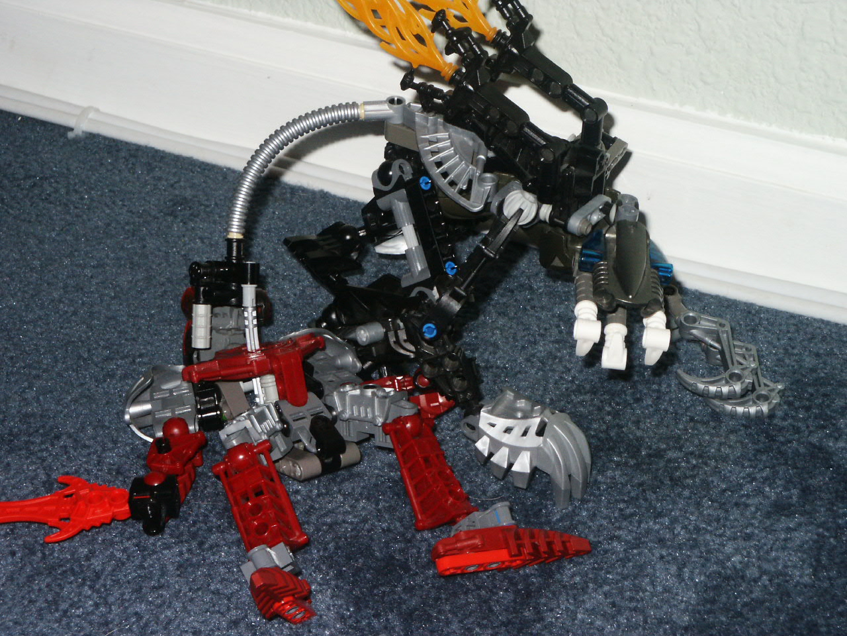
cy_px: 318
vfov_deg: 14.2
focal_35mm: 104
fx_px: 2545
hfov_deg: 18.9
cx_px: 424
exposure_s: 1/90
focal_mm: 21.12
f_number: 8
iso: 200
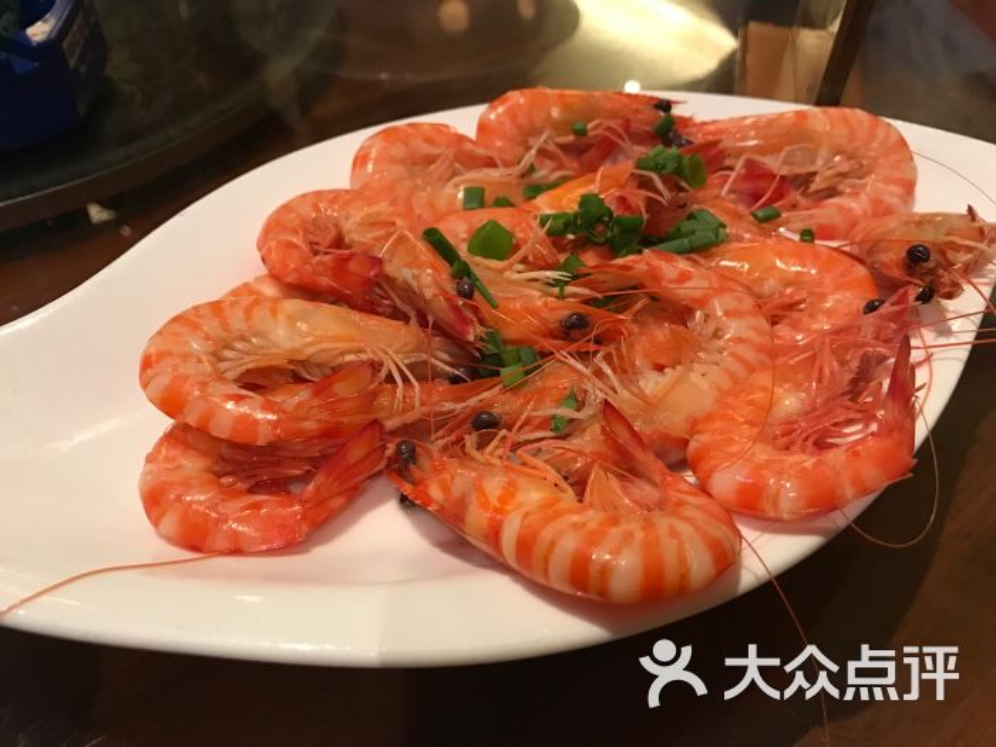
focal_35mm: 28
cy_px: 374
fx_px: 806
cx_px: 498
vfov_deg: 49.7
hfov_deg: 63.4
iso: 80
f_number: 1.8
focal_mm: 3.99
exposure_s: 1/17
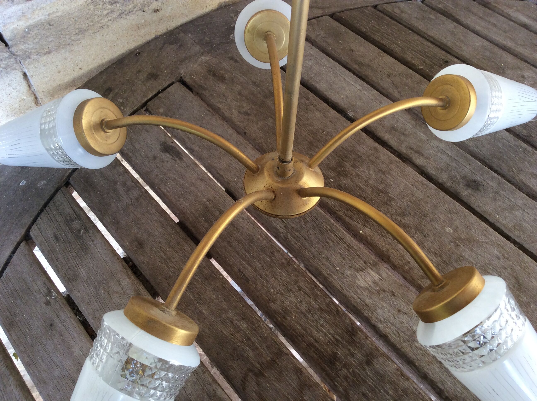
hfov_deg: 56.9
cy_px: 200
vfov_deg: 44.1
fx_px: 496
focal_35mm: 32
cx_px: 268
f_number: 2.4
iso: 50
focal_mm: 3.3
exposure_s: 1/50
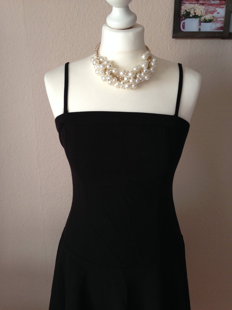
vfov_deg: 55.3
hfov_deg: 43.0
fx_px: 295
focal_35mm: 33
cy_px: 155
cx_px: 116
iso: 100
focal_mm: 4.12
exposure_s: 1/20
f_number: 2.4
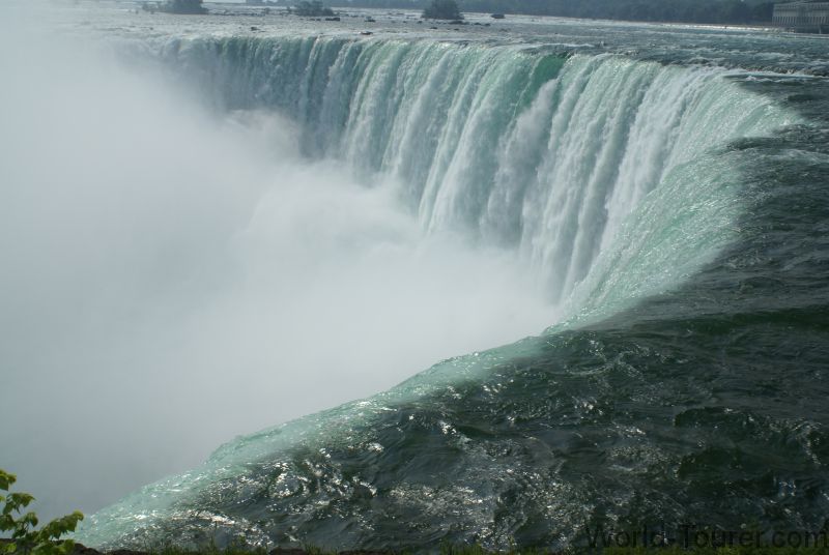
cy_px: 278
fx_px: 969
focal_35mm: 42
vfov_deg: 32.0
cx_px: 414
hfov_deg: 46.3
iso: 100
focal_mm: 28
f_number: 10
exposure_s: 1/250
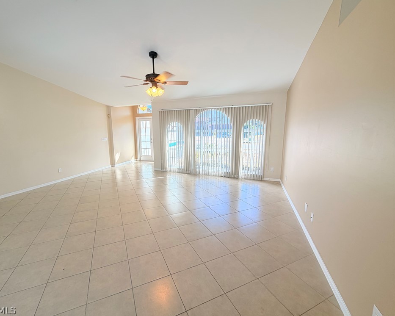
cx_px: 180
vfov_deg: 84.0
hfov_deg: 96.5
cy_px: 155
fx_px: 175
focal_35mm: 15
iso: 50
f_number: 2.2
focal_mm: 2.22
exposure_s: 1/134
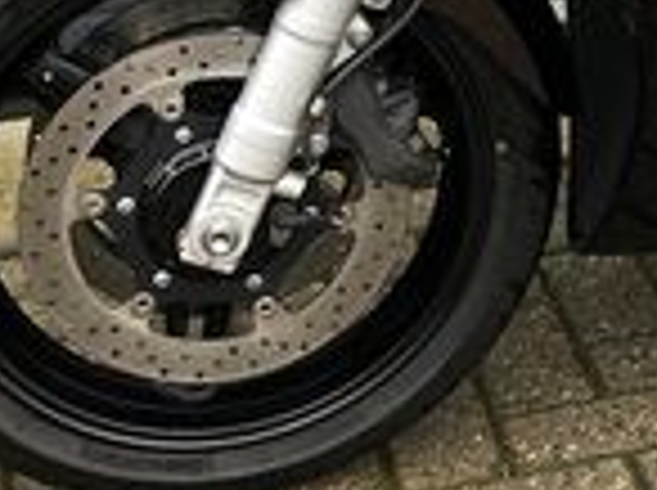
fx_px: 2331
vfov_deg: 11.4
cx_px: 994
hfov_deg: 14.9
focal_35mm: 123
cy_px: -319
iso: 40
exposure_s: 1/20
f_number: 1.8
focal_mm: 3.99
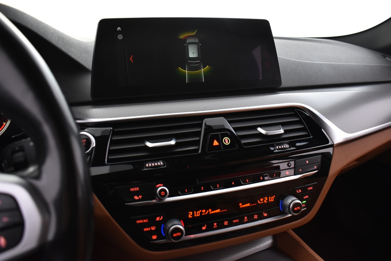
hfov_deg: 61.9
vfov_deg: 43.6
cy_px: 130
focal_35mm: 30
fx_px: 326
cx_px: 196
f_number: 5
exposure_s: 1/13
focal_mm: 20
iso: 1250
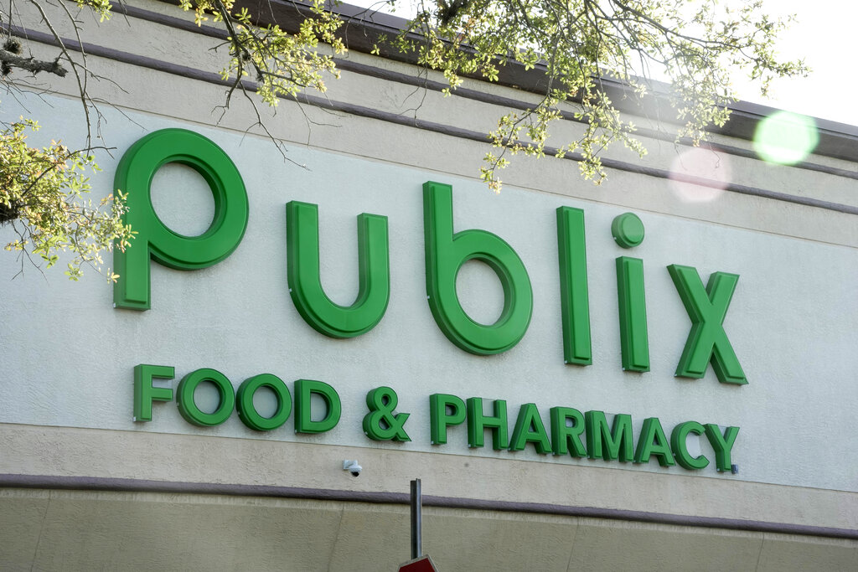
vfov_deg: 17.7
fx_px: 1835
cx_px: 429
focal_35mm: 77
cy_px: 286
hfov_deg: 26.3
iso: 640
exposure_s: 1/80
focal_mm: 77
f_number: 18
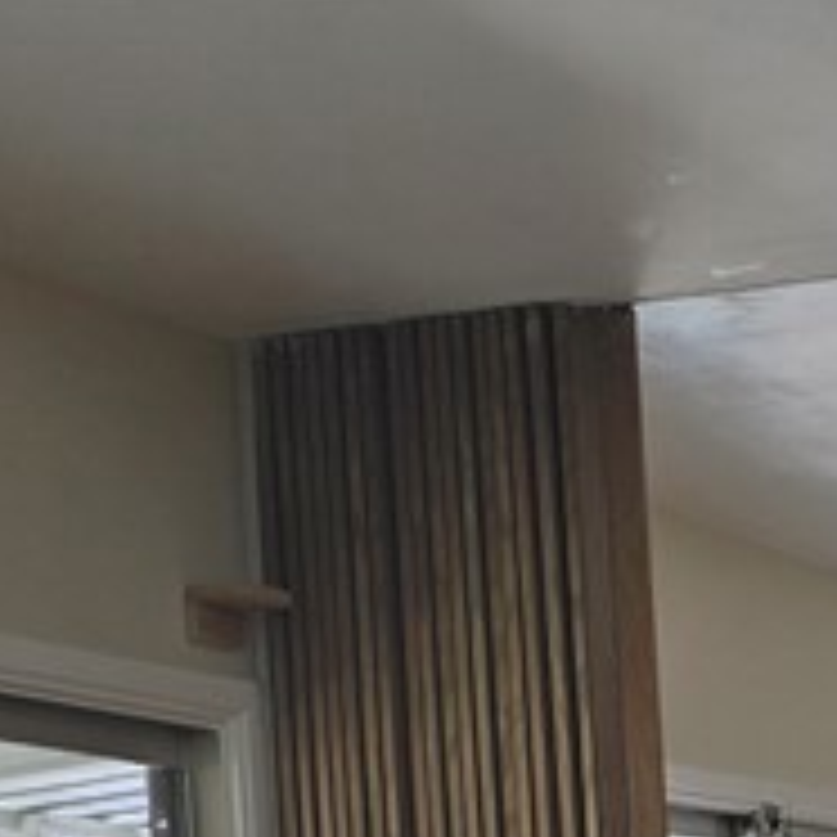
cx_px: 855
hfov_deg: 15.3
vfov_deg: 13.3
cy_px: 1701
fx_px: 3064
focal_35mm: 112
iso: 50
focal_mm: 6.3
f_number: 1.7
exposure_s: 1/120
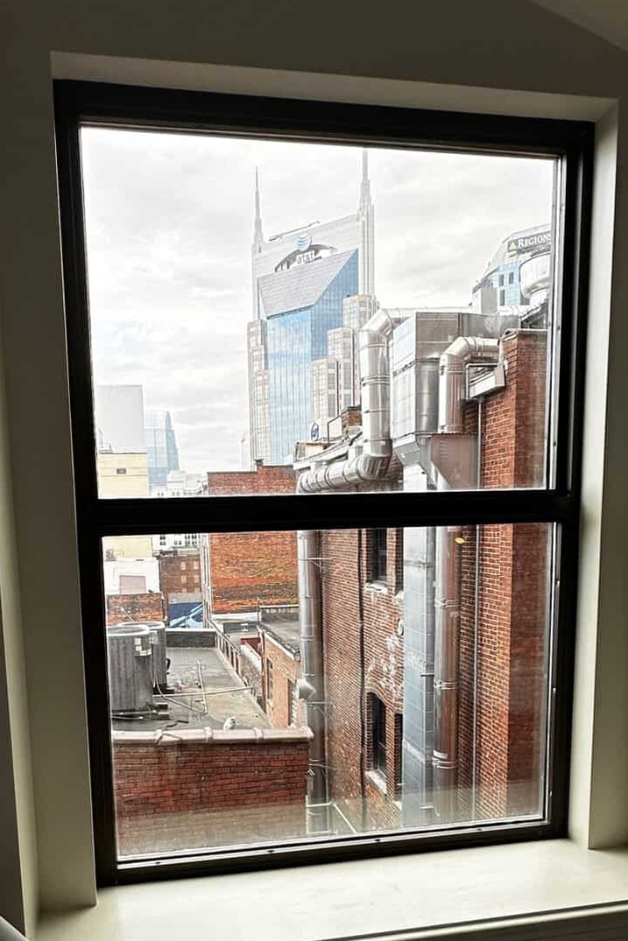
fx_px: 680
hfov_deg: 49.2
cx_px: 244
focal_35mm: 26
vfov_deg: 67.8
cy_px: 614
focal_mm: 2.22
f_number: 2.2
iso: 40
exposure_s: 1/119
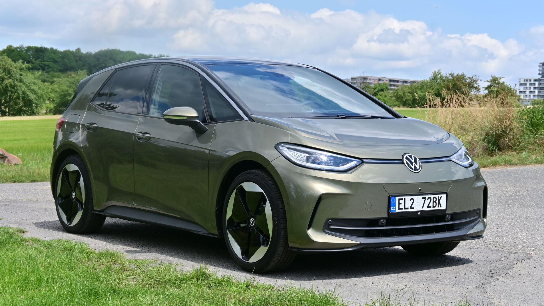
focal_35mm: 76
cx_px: 273
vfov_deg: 15.9
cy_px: 160
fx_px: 1096
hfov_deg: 27.9
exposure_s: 1/1000
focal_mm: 48
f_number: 6
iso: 200
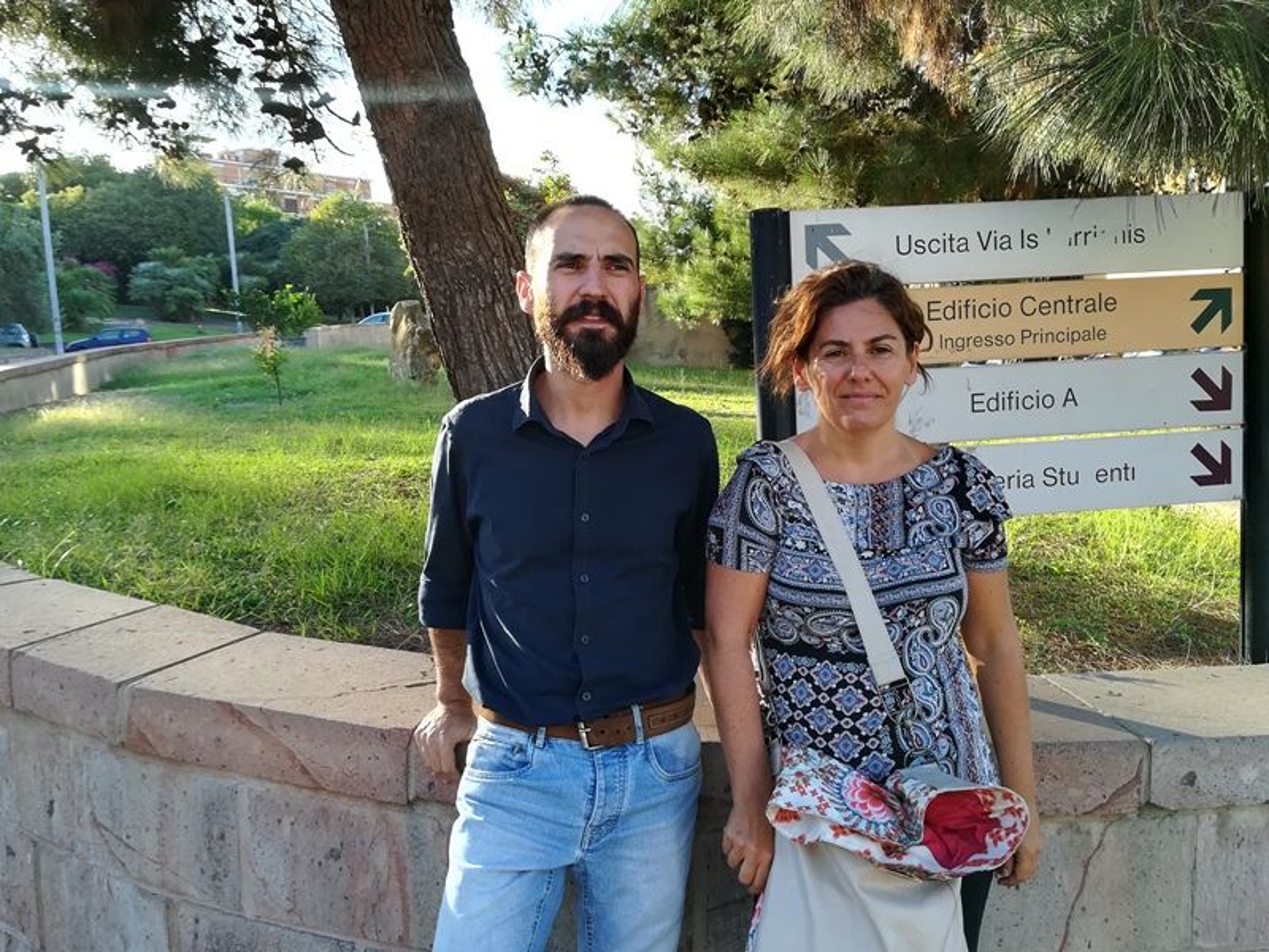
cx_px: 634
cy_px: 476
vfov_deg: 53.1
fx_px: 953
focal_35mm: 26
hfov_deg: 67.3
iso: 64
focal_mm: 3.83
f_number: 2.2
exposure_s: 1/100
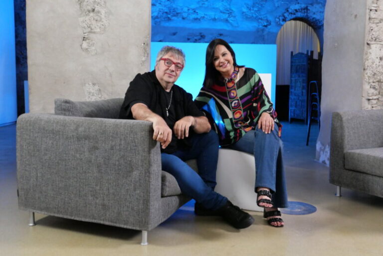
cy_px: 128
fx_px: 373
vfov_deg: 37.9
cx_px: 192
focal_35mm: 35
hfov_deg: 54.4
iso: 3200
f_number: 2.3
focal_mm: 15.9
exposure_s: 1/100
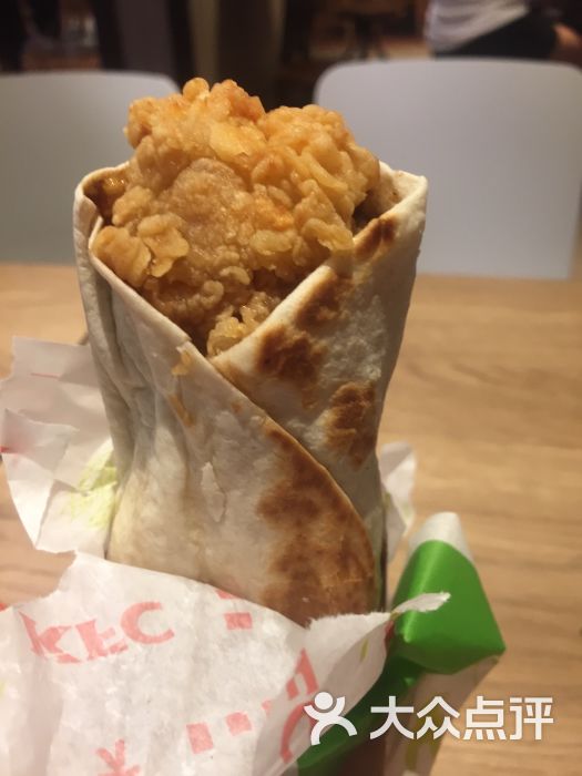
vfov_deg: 61.7
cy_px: 388
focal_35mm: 29
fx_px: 650
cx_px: 291
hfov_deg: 48.2
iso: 80
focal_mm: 4.15
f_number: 2.2
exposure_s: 1/33
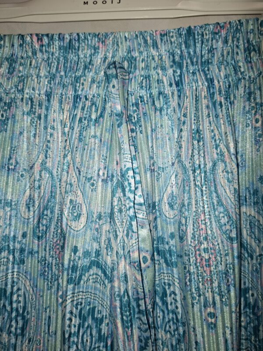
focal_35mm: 23
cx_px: 132
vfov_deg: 73.9
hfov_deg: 58.9
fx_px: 233
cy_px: 176
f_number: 1.8
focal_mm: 5.54
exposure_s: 1/100
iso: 50
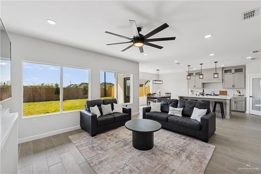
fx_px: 101
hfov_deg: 104.3
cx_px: 130
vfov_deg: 81.2
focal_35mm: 14
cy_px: 87
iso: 100
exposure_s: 1/30
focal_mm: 14
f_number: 8
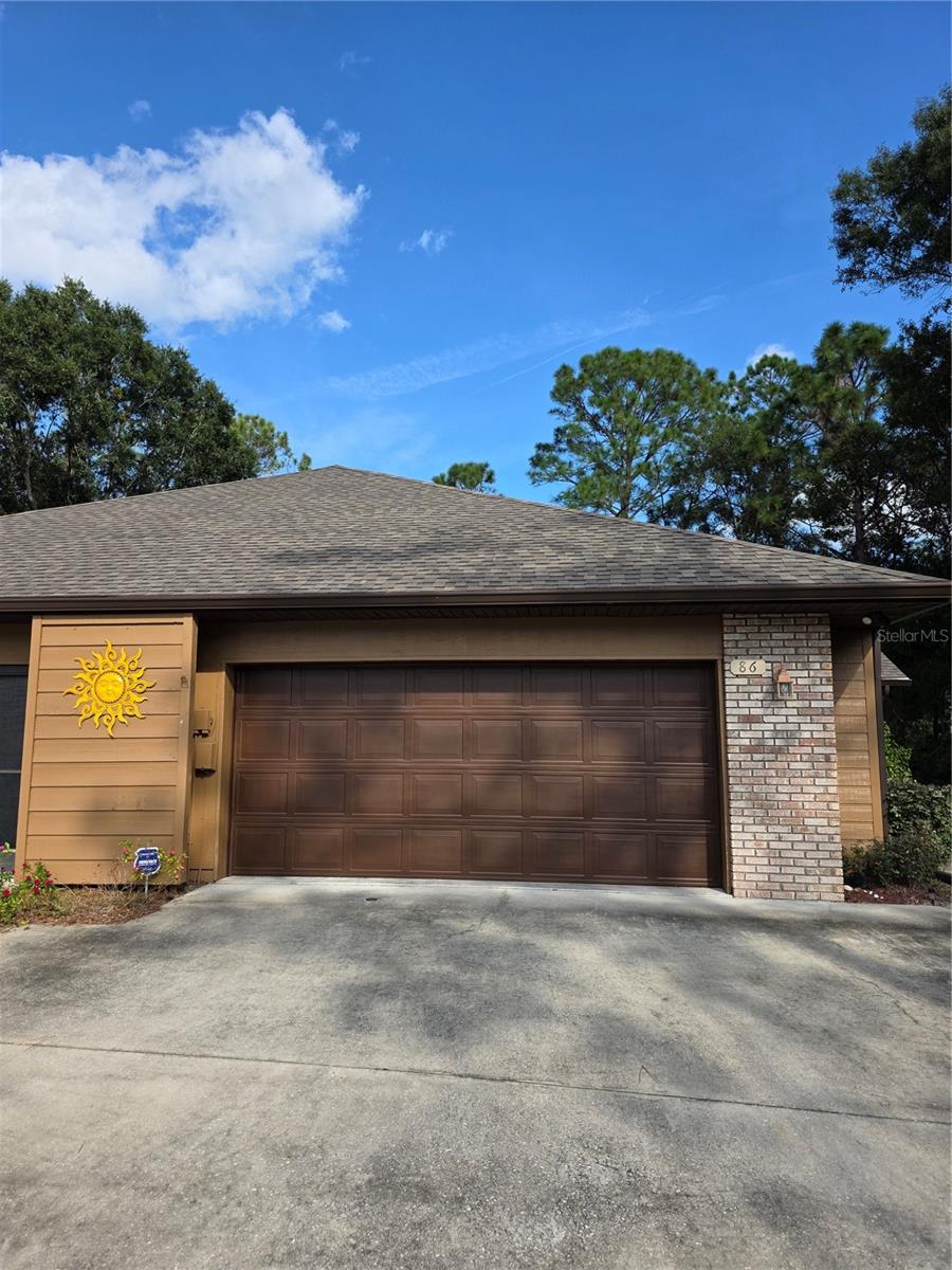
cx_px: 476
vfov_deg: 73.9
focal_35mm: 23
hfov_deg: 58.9
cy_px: 635
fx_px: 843
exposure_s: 1/4333
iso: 80
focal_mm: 6.3
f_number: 1.7
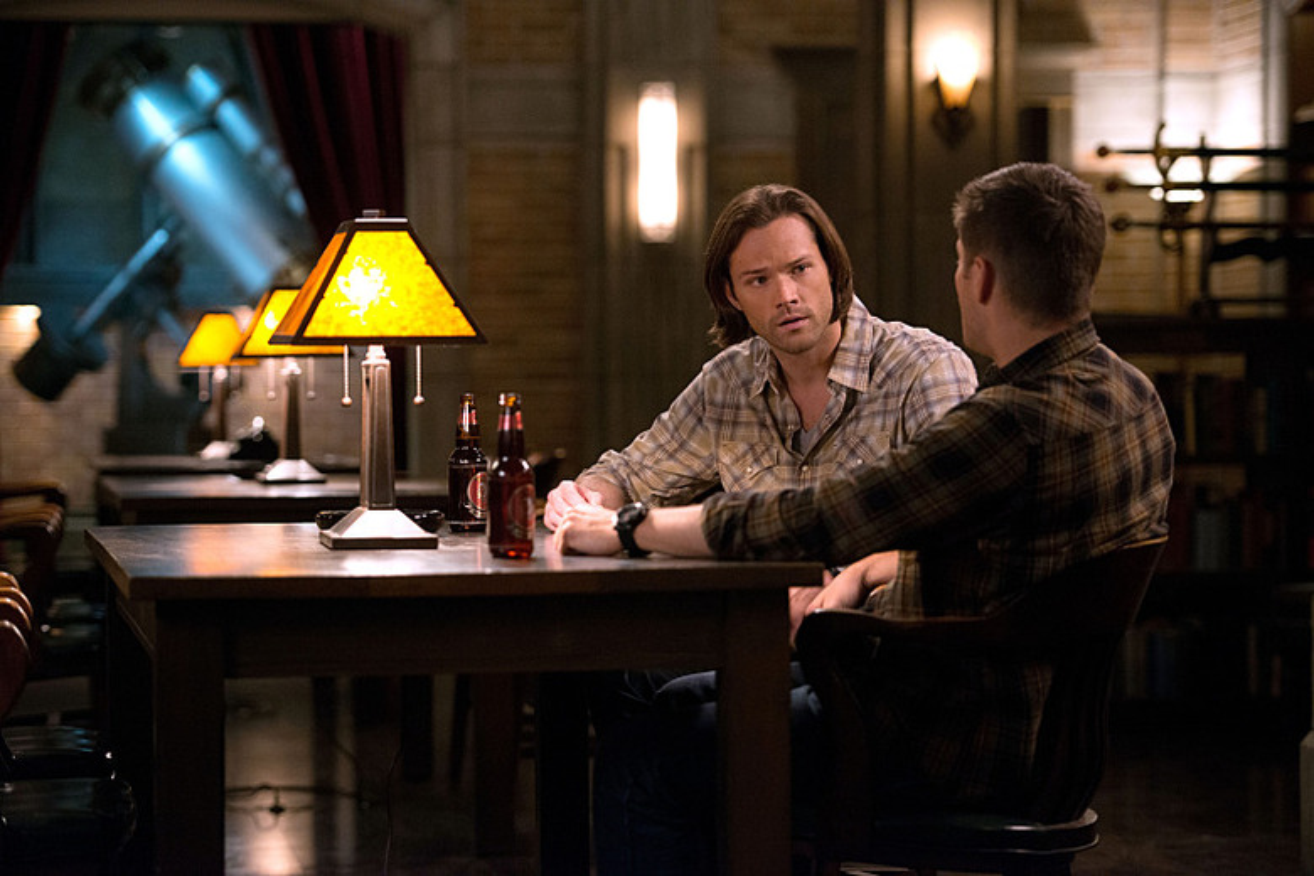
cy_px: 438
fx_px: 3832
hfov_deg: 19.5
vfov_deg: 13.0
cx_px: 657
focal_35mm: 105
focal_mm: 105
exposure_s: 1/100
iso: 3200
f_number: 2.8
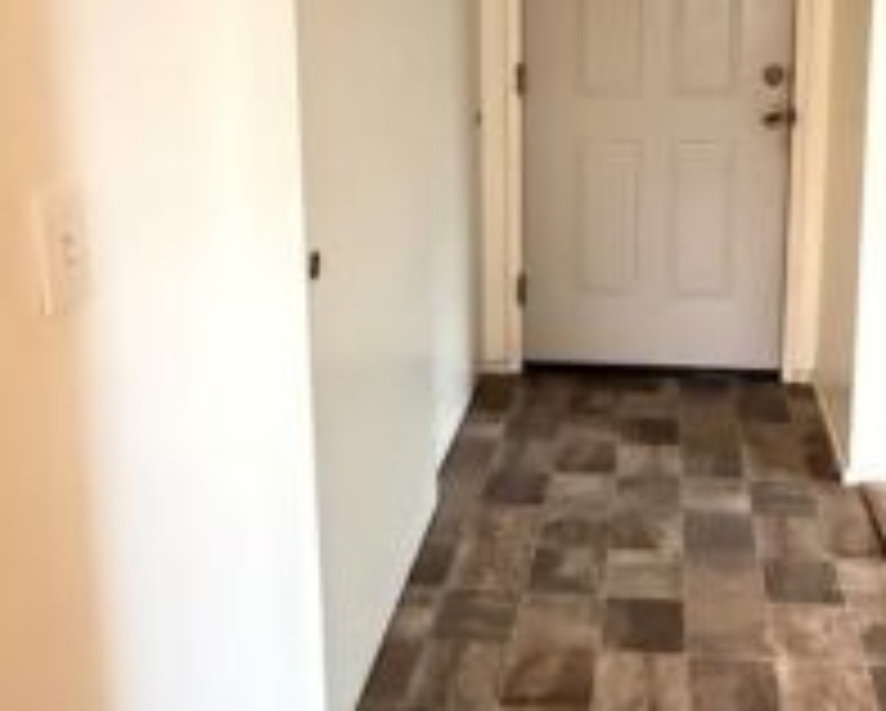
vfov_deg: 38.7
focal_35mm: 37
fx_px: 971
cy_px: 146
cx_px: 607
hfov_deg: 48.0
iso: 1600
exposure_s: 1/30
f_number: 2.2
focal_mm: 2.22
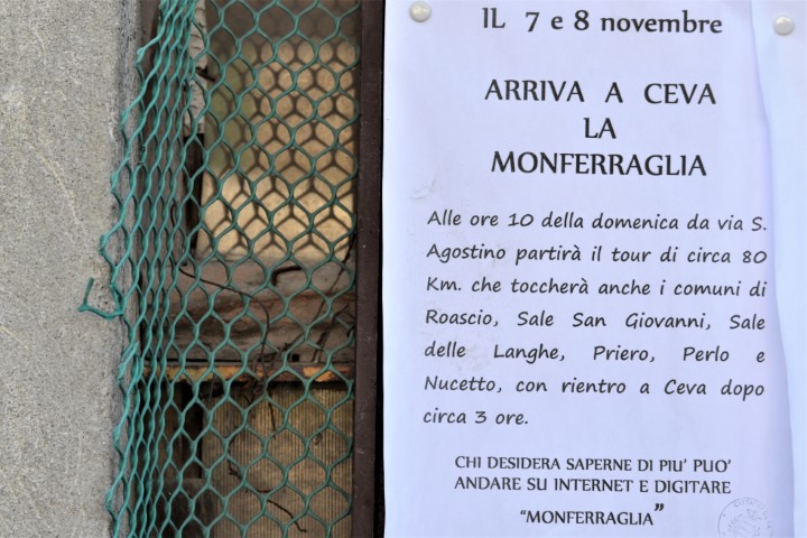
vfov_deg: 13.0
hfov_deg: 19.5
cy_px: 269
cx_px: 404
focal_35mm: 105
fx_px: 2354
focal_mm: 70
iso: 160
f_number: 5.6
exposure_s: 1/125
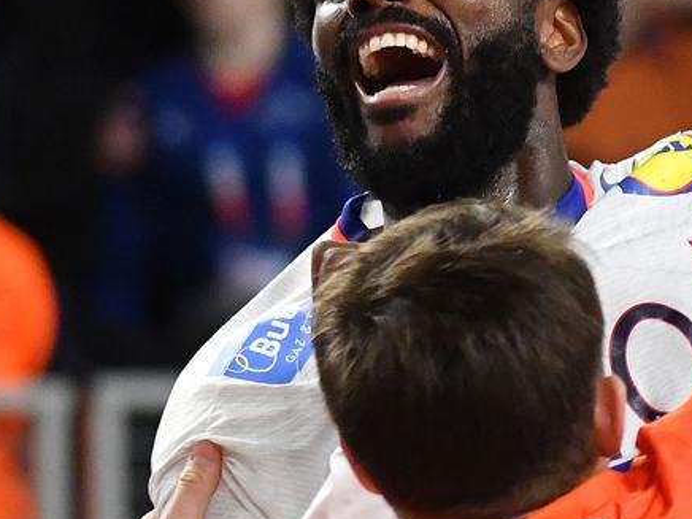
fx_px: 14113
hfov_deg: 2.8
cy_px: 294
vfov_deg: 2.1
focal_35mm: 706
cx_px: 817
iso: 3200
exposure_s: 1/1250
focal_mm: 200
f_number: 4
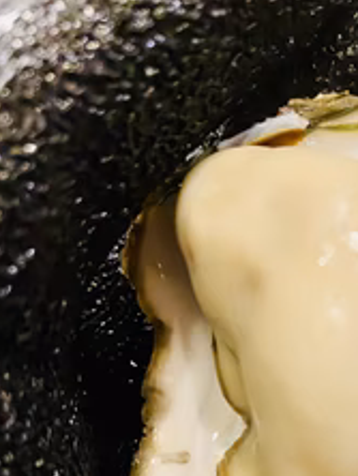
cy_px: 403
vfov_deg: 39.8
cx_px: 307
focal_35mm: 45
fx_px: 619
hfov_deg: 31.1
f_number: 1.8
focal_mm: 4.25
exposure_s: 1/40
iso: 500
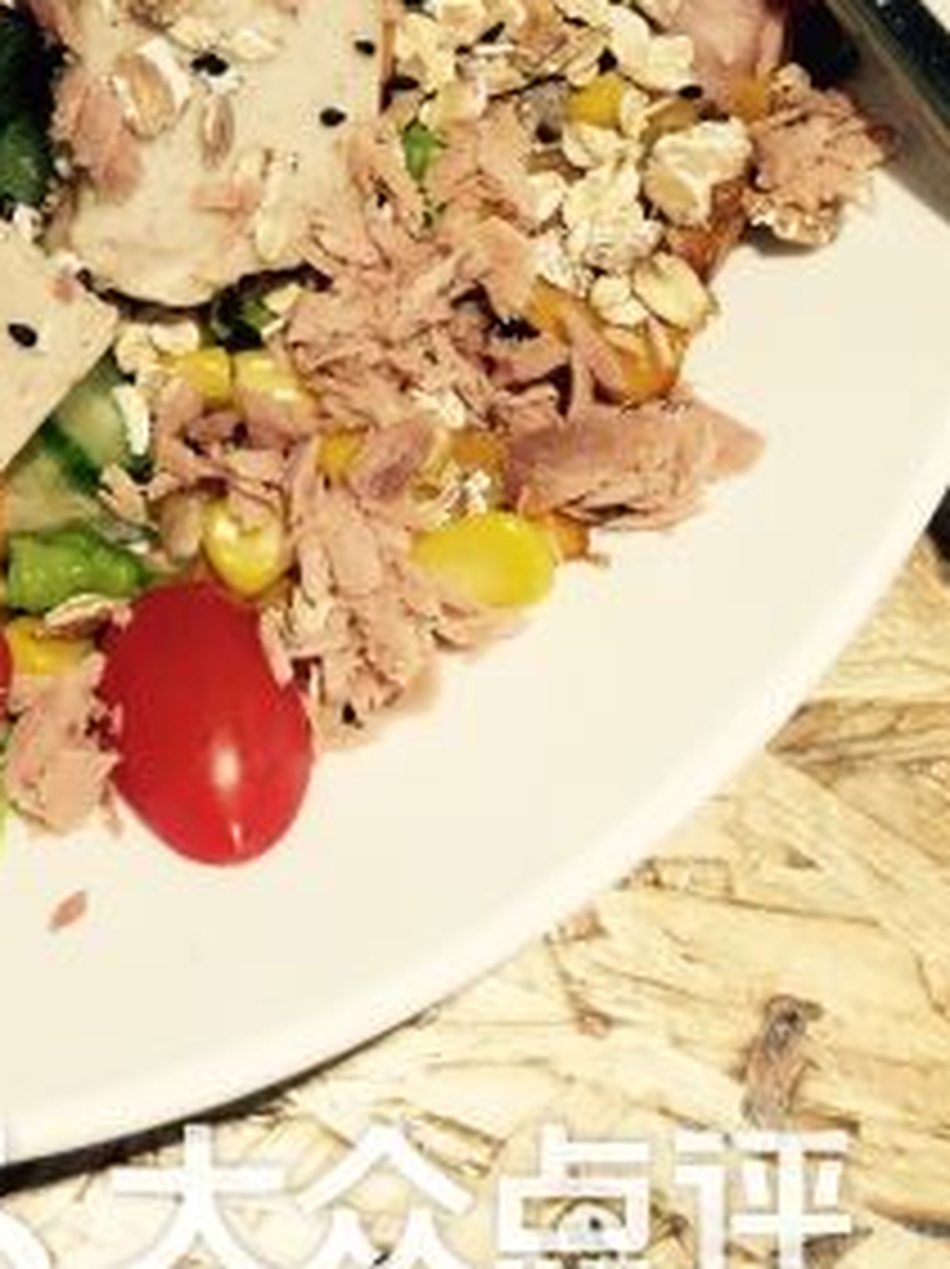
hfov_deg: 19.2
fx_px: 2639
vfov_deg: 25.1
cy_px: -126
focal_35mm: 72
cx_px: -214
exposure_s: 1/33
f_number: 2.2
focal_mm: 4.15
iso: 32
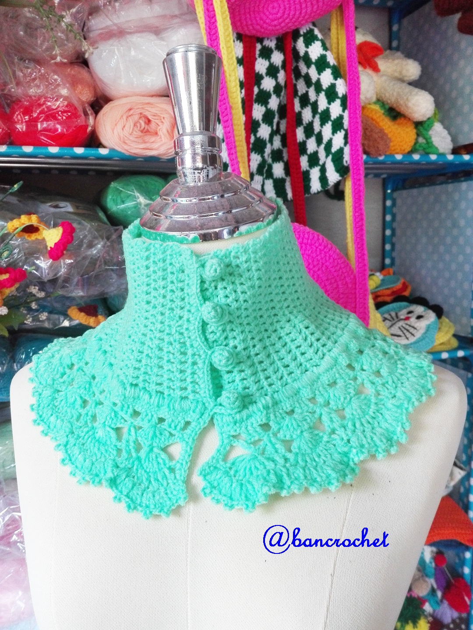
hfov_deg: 51.4
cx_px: 236
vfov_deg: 65.3
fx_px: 492
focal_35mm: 27
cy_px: 315
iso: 270
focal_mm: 3.79
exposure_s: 1/33
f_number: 2
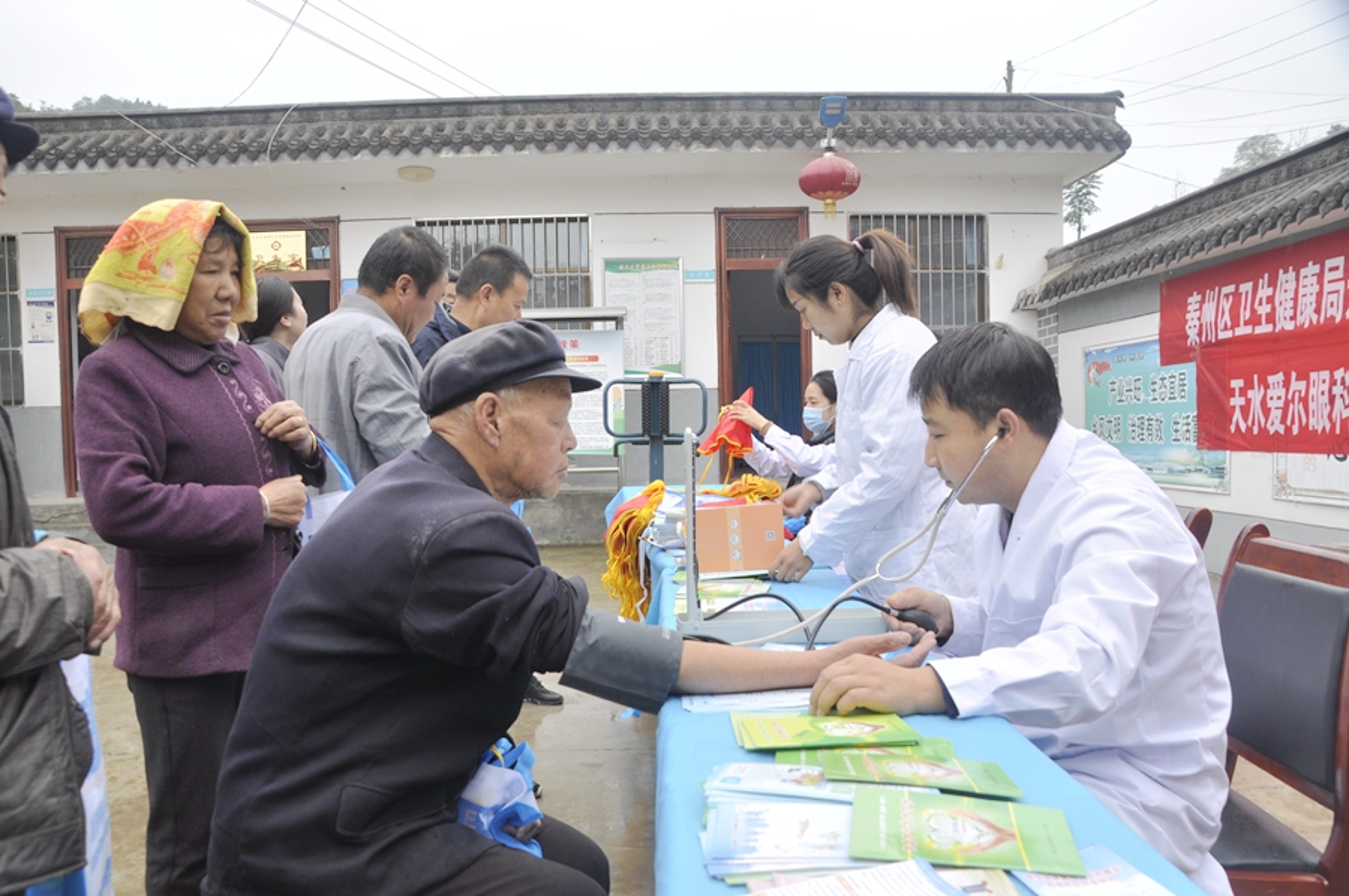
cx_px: 674
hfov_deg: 67.4
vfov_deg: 47.8
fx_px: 1011
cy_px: 448
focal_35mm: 27
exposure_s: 1/60
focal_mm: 18
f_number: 8
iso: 320
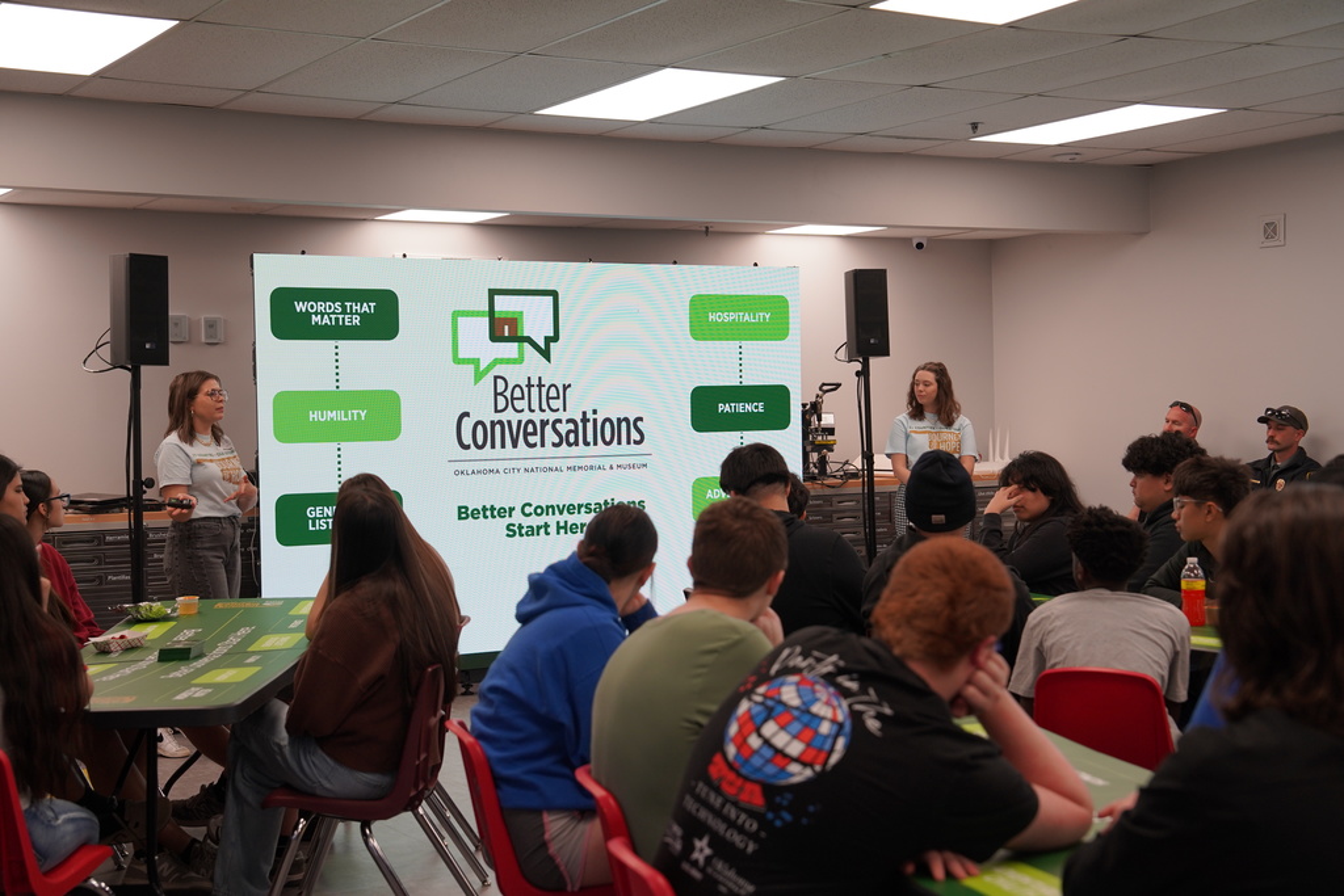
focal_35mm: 50
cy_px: 448
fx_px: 1867
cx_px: 672
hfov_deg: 39.6
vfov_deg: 27.0
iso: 400
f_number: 4
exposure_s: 1/160
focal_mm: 50
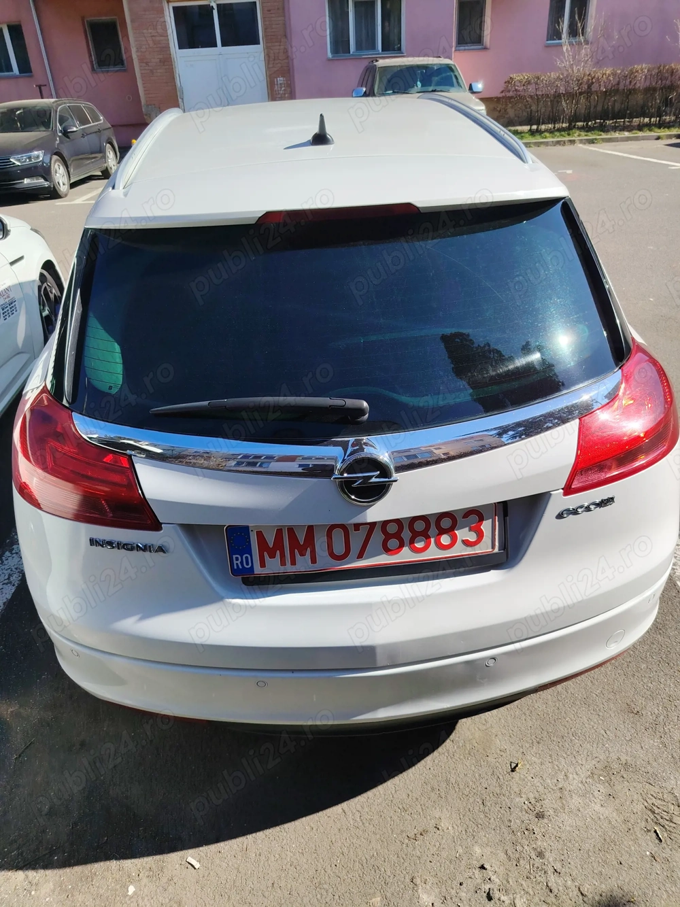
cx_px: 340
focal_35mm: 24
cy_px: 454
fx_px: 629
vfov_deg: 71.6
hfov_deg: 56.8
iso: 100
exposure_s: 1/877
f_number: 1.75
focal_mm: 5.25
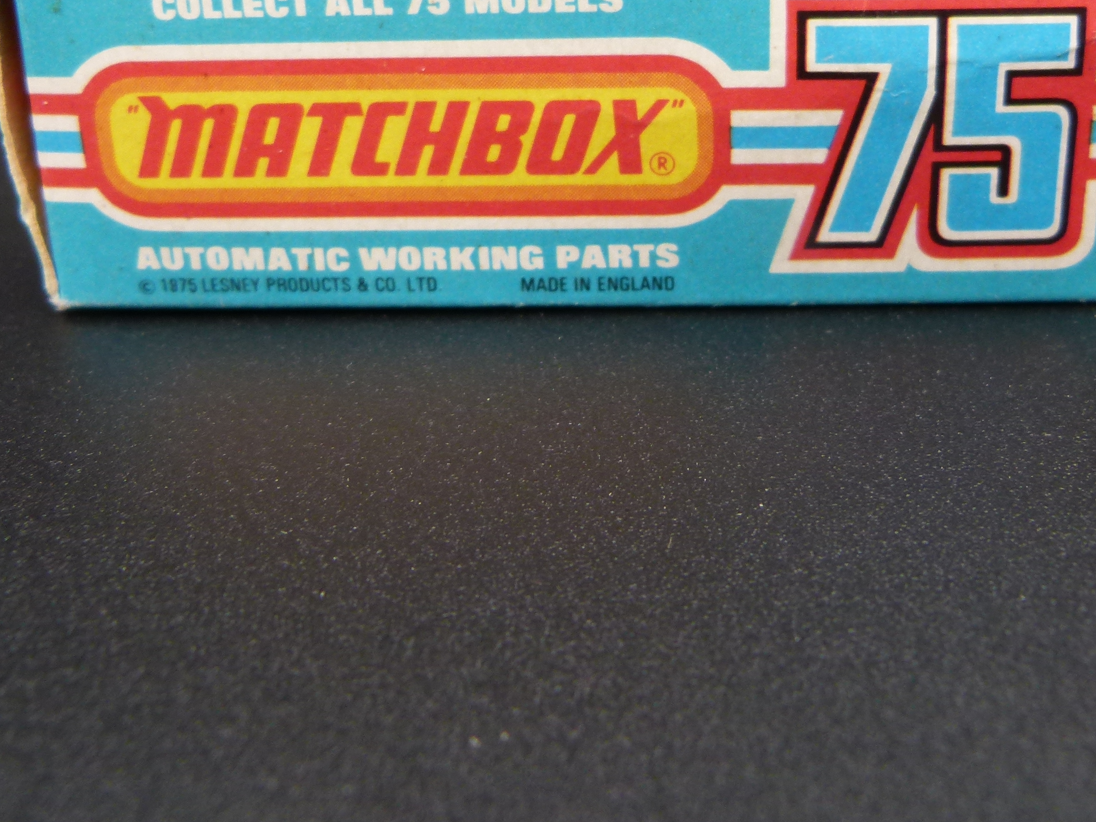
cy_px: 160
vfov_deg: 34.1
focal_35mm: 41
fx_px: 1298
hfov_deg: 45.6
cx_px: 632
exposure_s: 1/60
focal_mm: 4.5
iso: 125
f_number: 2.8
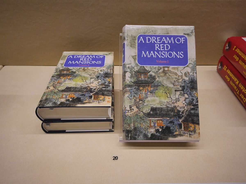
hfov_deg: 63.4
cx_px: 123
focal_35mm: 28
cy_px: 92
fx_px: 199
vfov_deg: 49.7
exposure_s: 1/60
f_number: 4
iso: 1600
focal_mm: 14
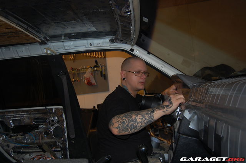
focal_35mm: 30
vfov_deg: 43.4
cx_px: 123
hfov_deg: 62.0
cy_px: 82
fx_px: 205
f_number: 3.8
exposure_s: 1/60
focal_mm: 20
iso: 400
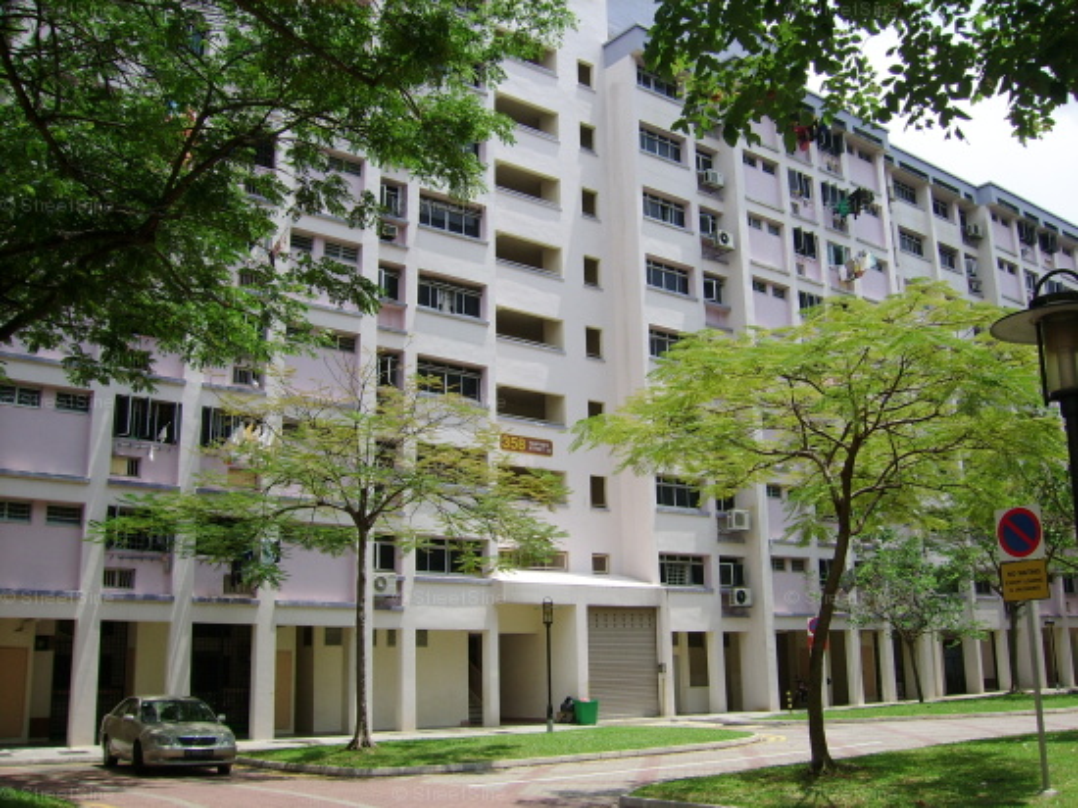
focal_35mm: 35
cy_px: 404
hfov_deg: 52.6
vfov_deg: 40.7
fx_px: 1089
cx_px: 539
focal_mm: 5.95
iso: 50
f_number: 5.8
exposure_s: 1/420
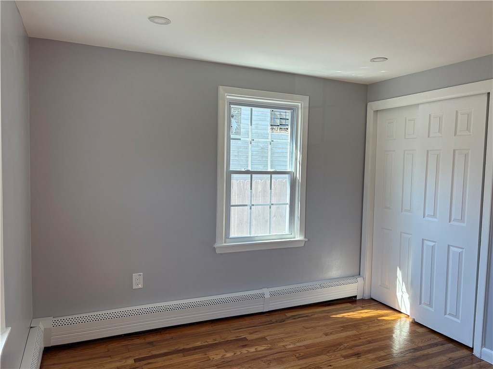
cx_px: 246
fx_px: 370
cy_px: 184
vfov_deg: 53.1
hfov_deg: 67.3
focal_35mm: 26
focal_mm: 5.96
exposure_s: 1/172
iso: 64
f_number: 1.6
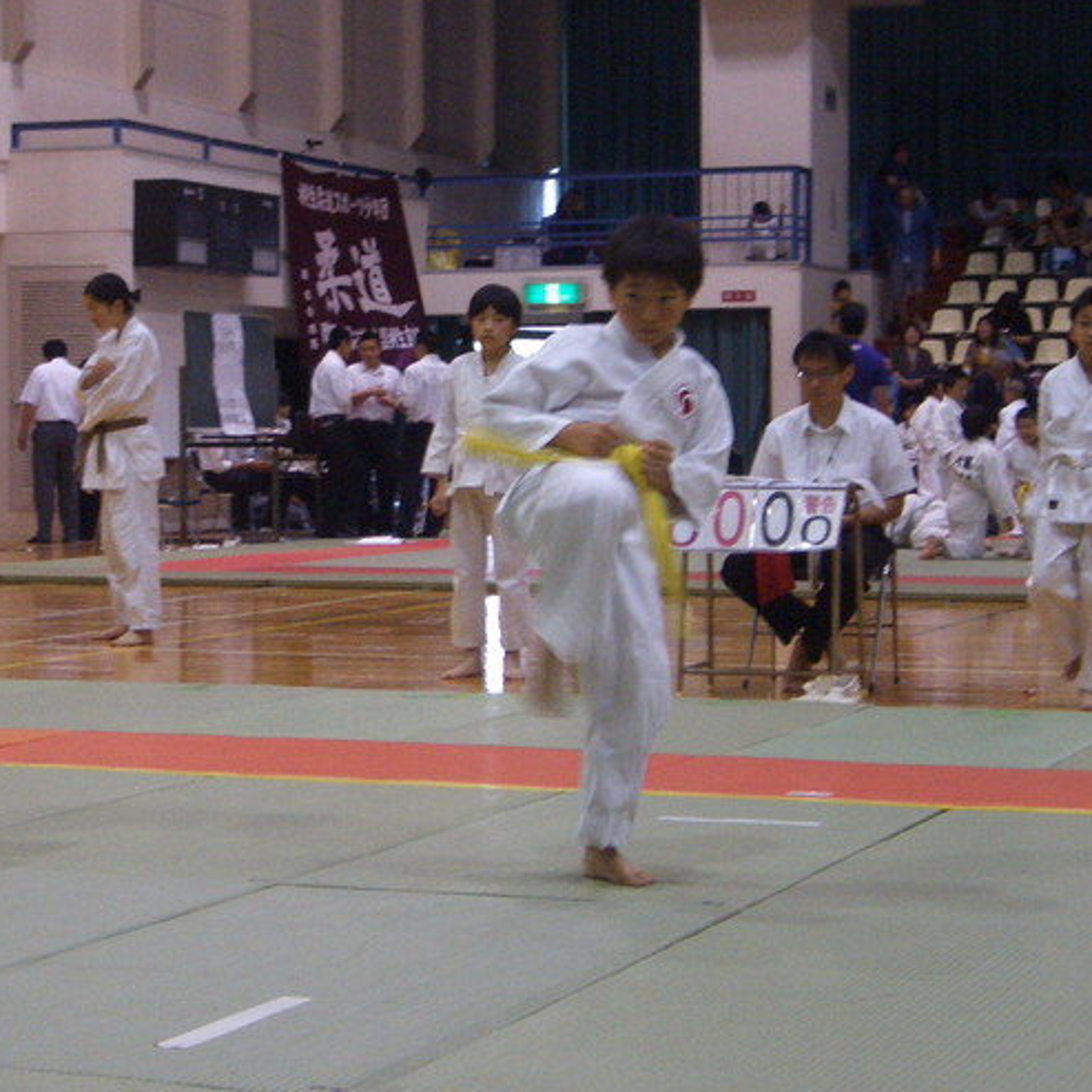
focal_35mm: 89
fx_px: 3176
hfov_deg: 19.5
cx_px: 383
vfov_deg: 19.5
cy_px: 569
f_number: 3.5
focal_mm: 10.2
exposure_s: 1/30
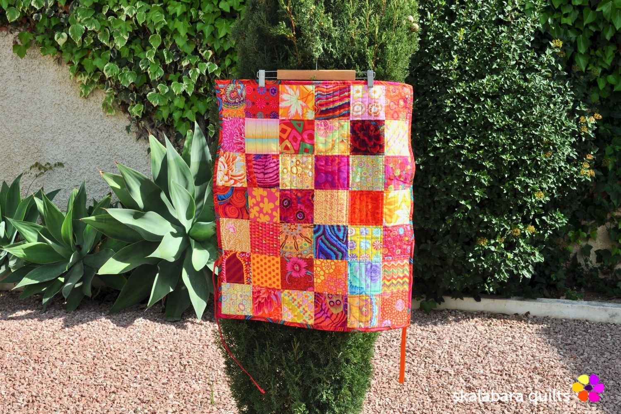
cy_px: 207
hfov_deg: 41.1
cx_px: 310
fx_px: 828
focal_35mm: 48
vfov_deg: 28.1
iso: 200
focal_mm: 32
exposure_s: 1/160
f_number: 13
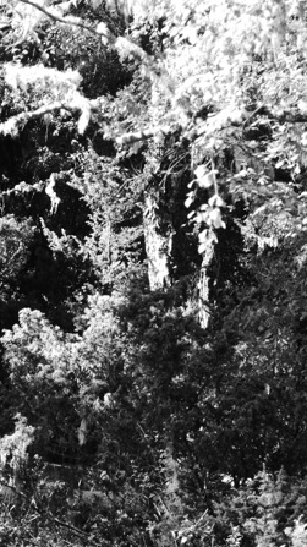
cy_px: 273
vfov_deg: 7.6
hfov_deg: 4.3
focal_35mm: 284
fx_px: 4115
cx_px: -28
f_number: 5.5
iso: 160
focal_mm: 34.8
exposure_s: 1/80
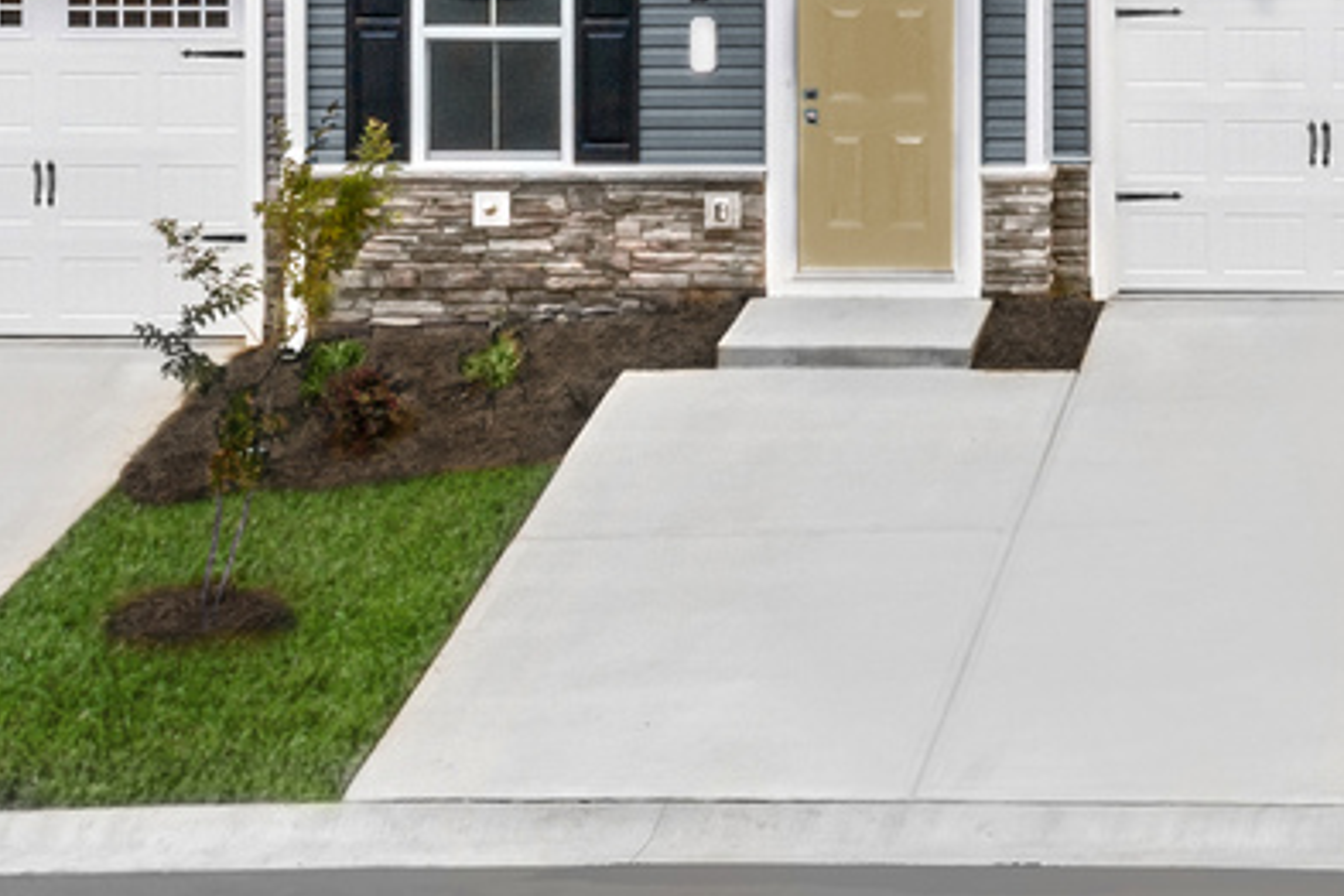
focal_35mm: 114
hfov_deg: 17.1
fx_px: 4256
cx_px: 1662
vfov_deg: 10.9
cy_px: -911
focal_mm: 10.26
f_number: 6.3
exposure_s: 1/30
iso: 100
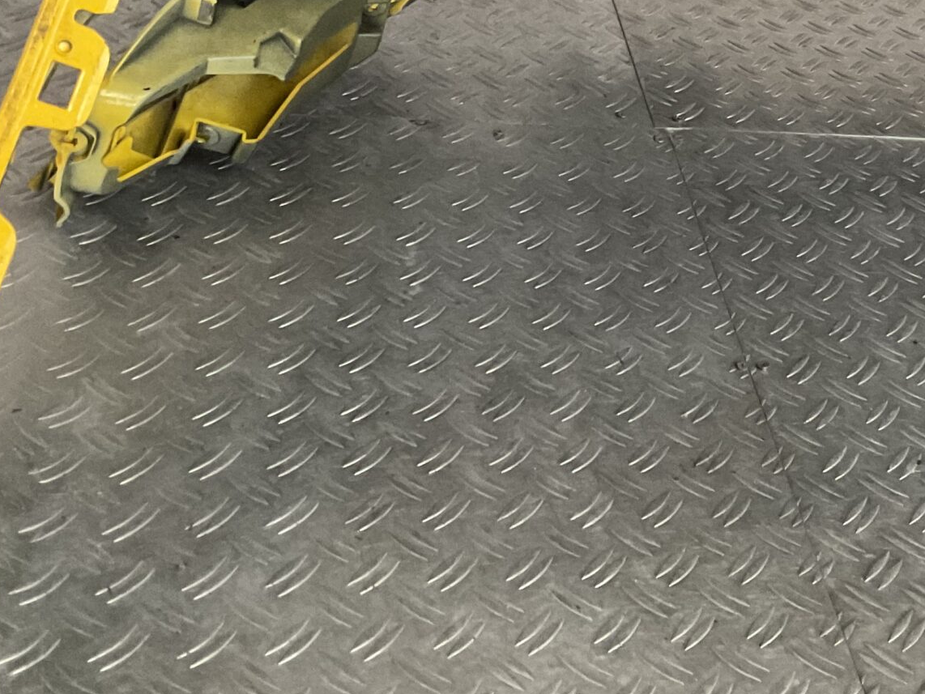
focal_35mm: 65
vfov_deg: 21.9
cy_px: 36
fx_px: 1737
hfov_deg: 29.4
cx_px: 680
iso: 400
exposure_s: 1/25
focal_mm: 3
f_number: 1.8
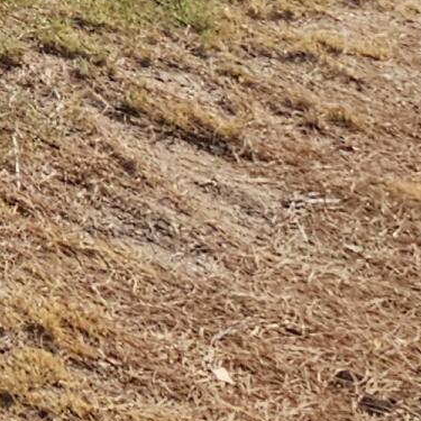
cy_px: -576
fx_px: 1266
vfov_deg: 13.8
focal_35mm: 92
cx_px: -1102
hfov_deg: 9.2
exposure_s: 1/1814
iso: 50
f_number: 2.2
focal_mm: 2.2
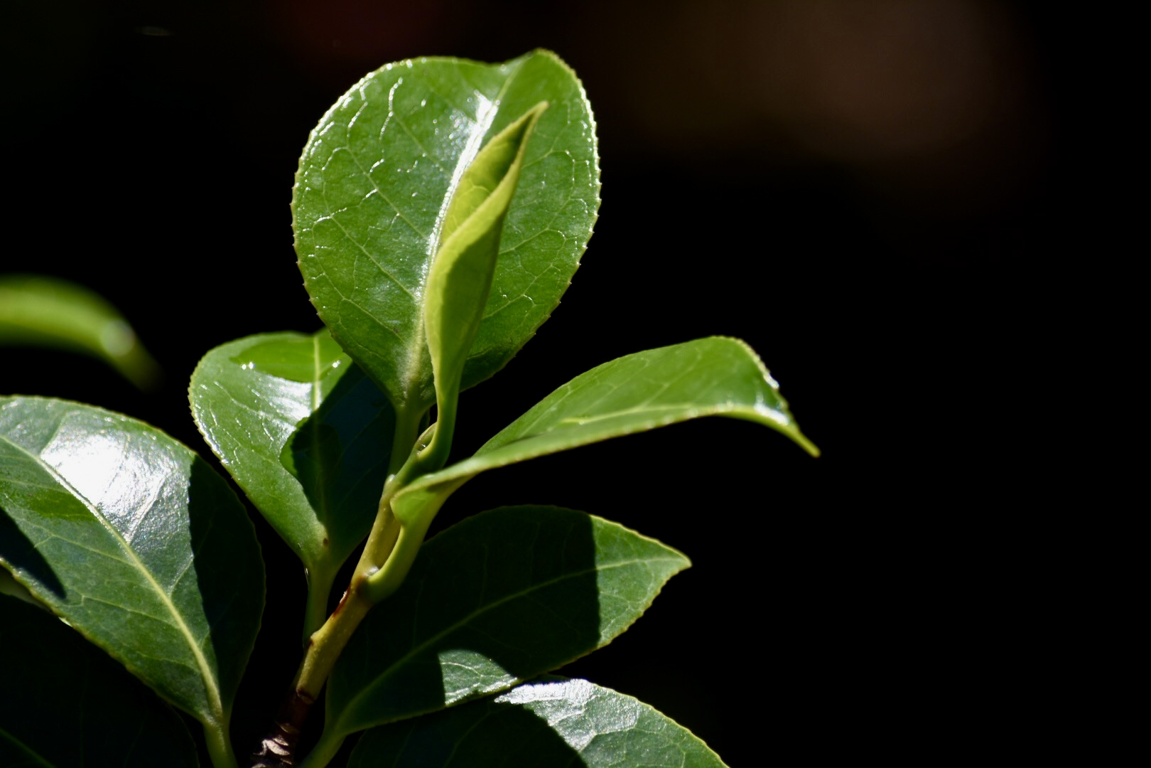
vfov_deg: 3.1
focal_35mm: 450
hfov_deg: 4.6
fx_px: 14386
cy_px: 384
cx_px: 576
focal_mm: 300
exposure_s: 1/250
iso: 125
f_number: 10
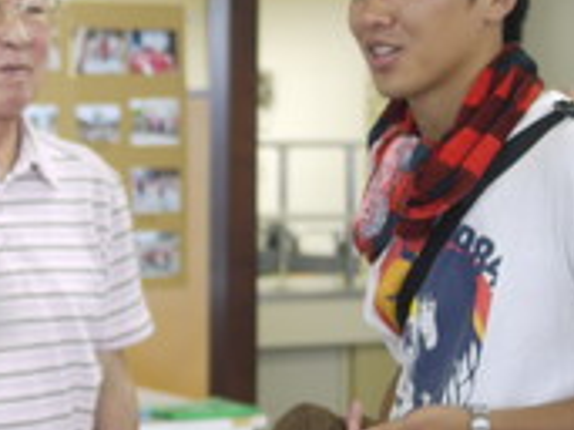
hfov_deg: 16.3
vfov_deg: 12.6
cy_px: 291
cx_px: -67
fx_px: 1939
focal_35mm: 117
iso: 125
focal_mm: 20
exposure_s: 1/30
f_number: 1.7
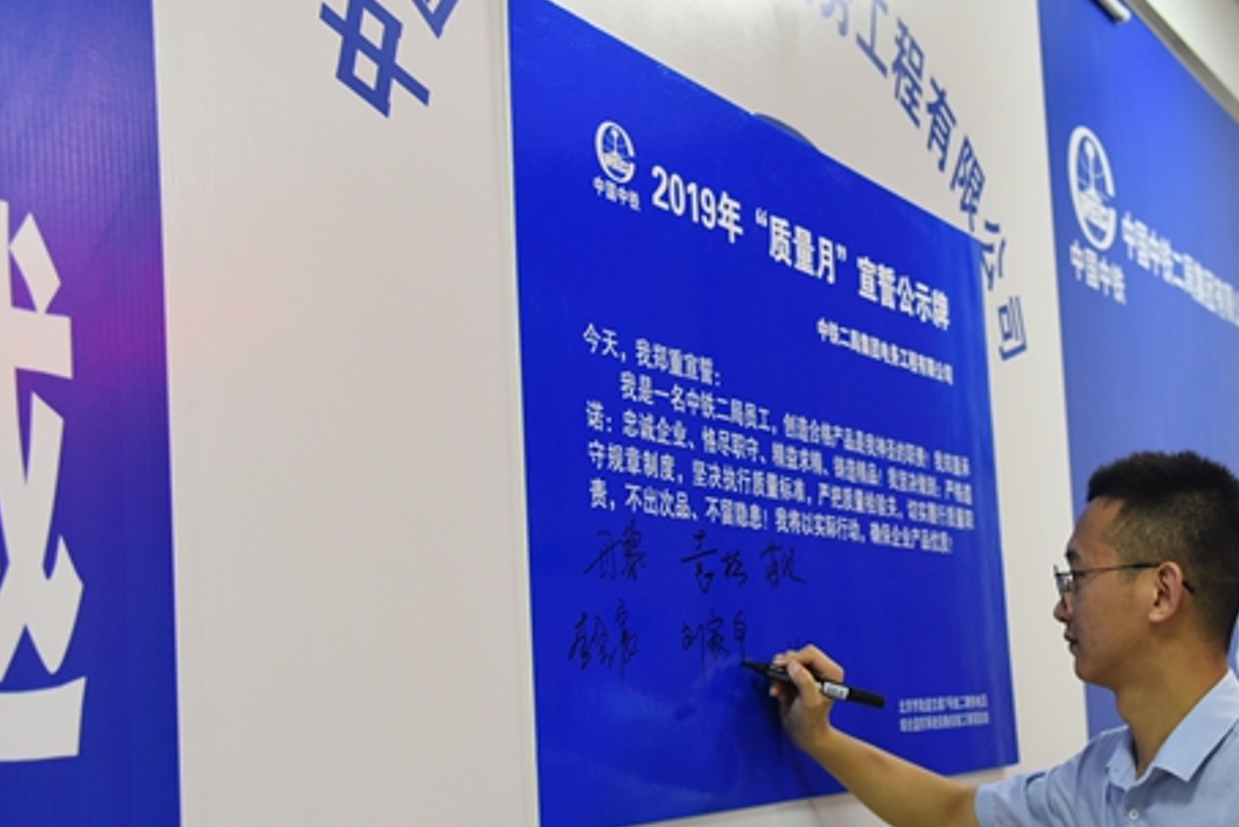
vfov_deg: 24.9
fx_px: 1859
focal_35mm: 54
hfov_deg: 36.2
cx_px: 903
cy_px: 553
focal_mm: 35
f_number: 4
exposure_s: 1/60
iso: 1000
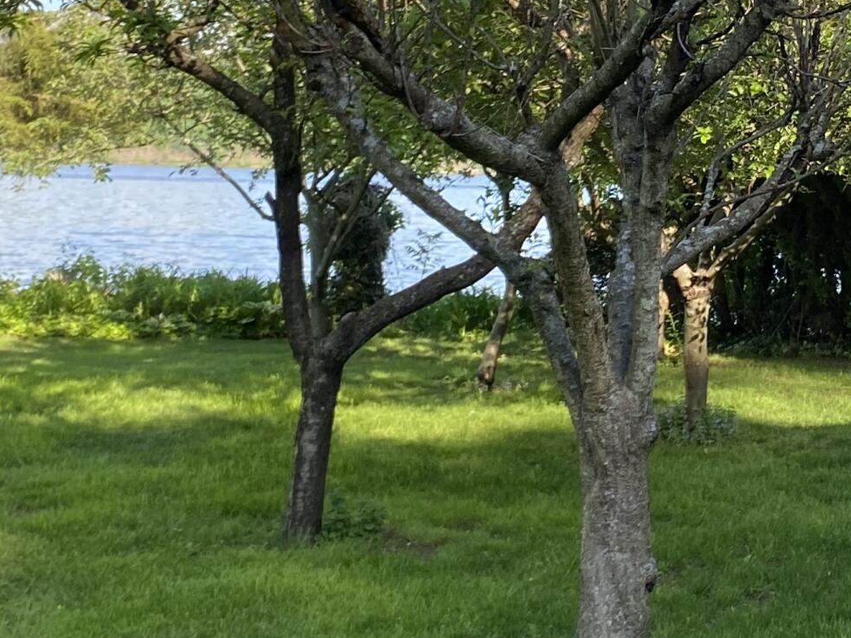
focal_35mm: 80
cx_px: 734
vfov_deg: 18.3
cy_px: 137
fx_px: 1966
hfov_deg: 23.9
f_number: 1.8
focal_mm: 4.25
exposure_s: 1/539
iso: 32
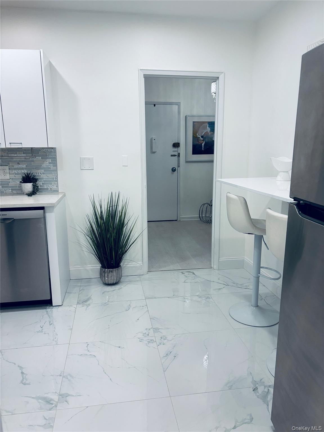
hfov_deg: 53.1
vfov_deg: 67.3
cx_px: 162
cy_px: 216
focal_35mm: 26
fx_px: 324
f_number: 1.6
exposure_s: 1/120
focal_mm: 5.96
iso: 125
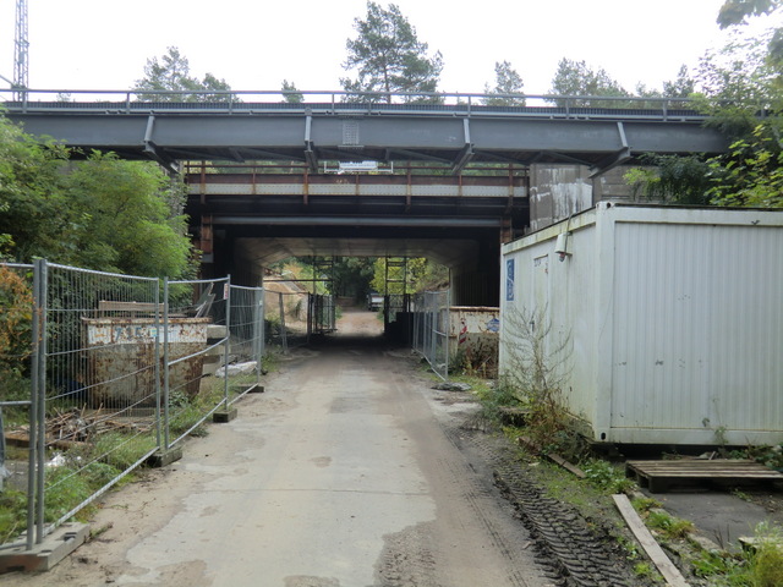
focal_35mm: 34
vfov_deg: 41.8
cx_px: 392
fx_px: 769
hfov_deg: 54.0
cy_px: 294
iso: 64
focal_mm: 6.1
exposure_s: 1/160
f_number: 3.6
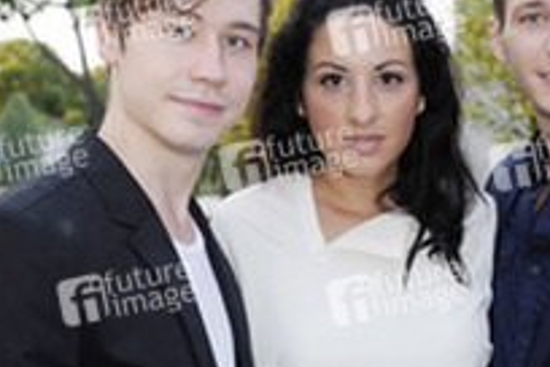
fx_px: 1146
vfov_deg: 18.2
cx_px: 325
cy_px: 227
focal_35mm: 75
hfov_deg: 26.9
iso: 640
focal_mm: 34
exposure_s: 1/100
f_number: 5.6
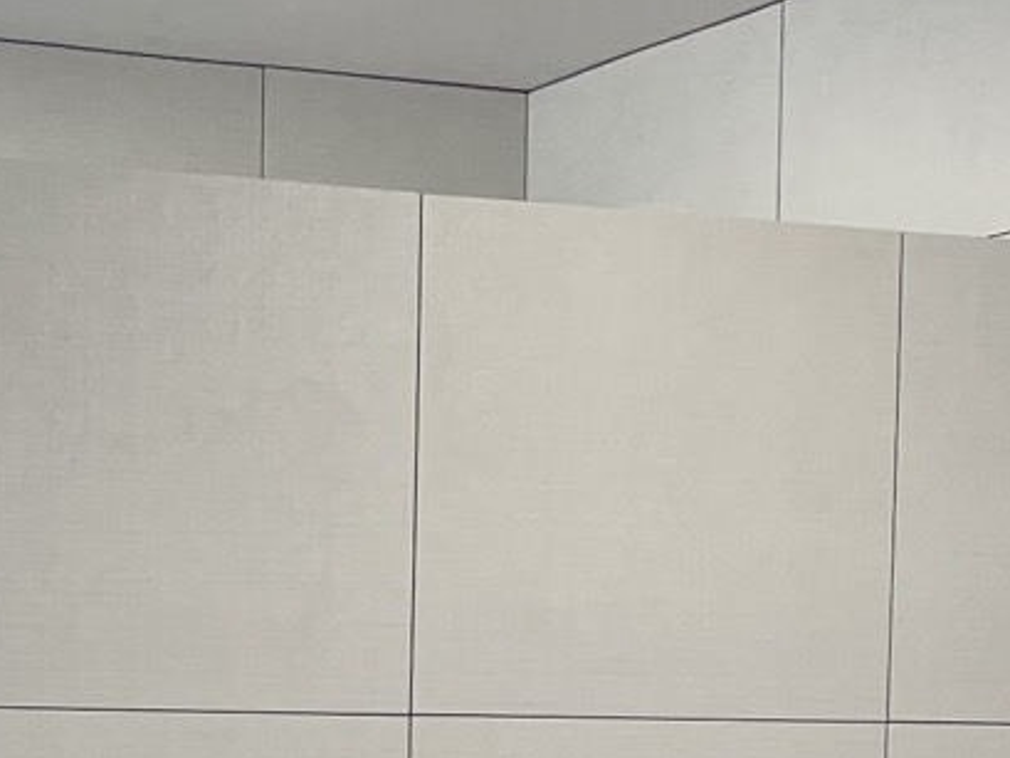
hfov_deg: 15.0
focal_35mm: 127
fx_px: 3707
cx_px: -193
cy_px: 1237
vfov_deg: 11.1
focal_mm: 5.1
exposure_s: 1/120
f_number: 1.6
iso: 100
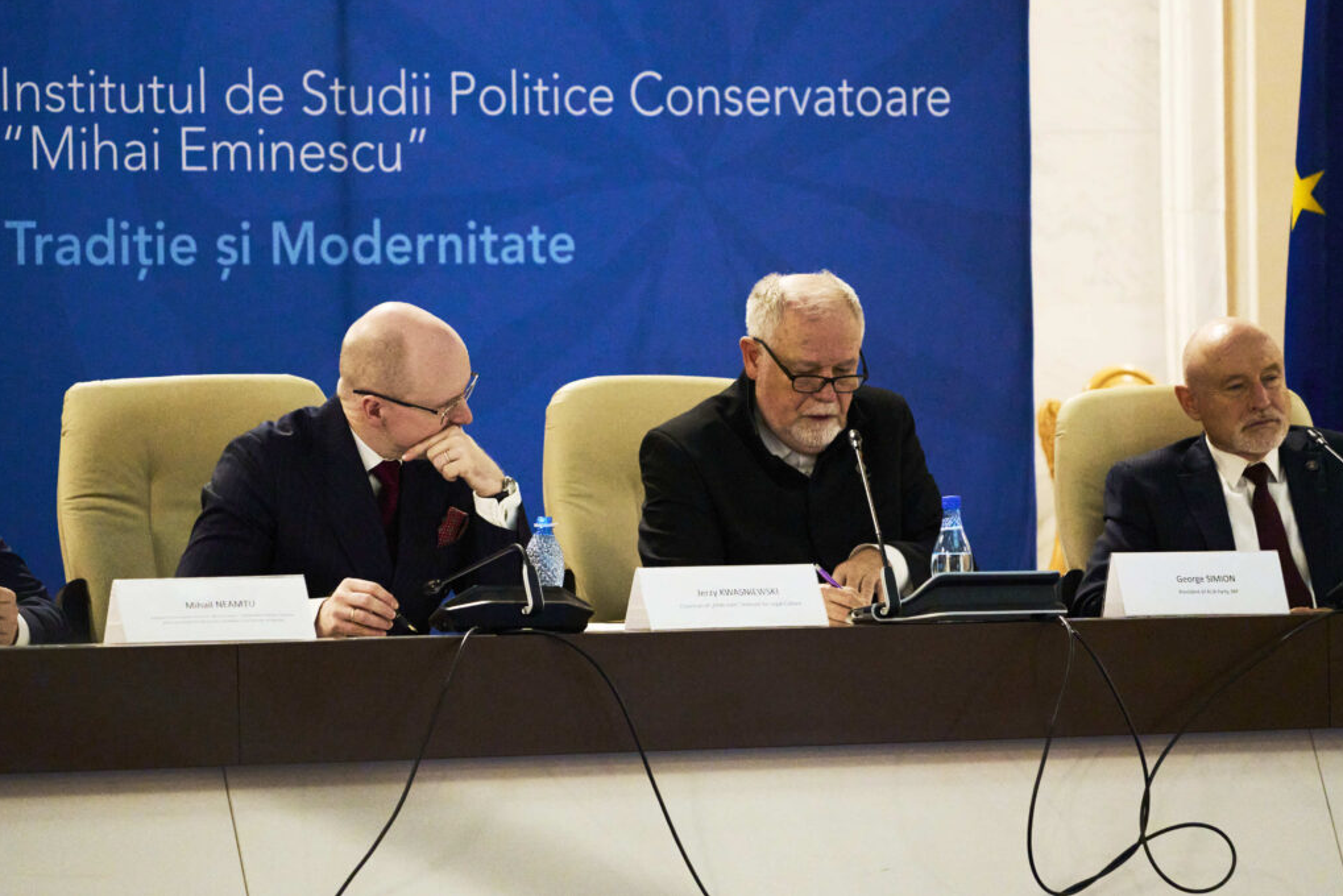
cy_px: 447
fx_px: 8022
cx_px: 671
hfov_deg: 9.6
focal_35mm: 215
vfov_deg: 6.4
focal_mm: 214
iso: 16000
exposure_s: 1/160
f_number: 6.3
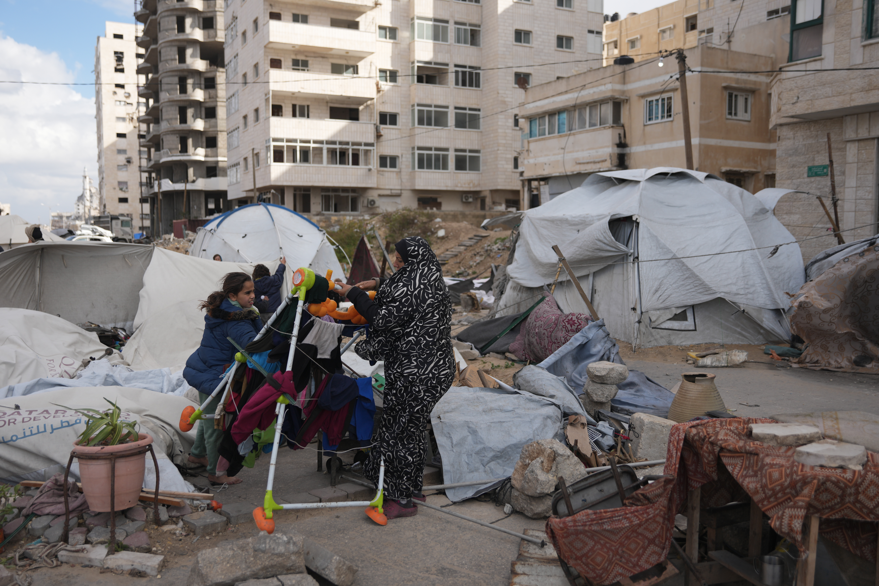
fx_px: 781
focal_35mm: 32
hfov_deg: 58.7
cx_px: 440
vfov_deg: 41.1
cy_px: 293
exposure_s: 1/2500
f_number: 2.8
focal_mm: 32
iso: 200
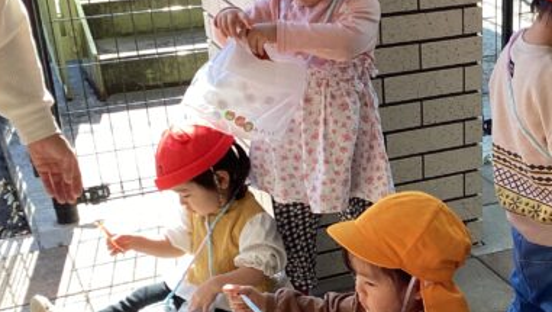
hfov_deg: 30.0
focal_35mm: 68
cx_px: 471
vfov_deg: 17.6
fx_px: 996
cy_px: 245
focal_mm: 3.3
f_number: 2.4
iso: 25
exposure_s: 1/199
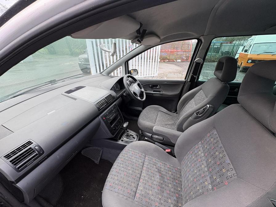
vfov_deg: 85.7
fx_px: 112
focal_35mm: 14
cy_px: 104
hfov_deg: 102.1
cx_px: 138
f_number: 2.2
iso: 100
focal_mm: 2.22
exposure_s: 1/99
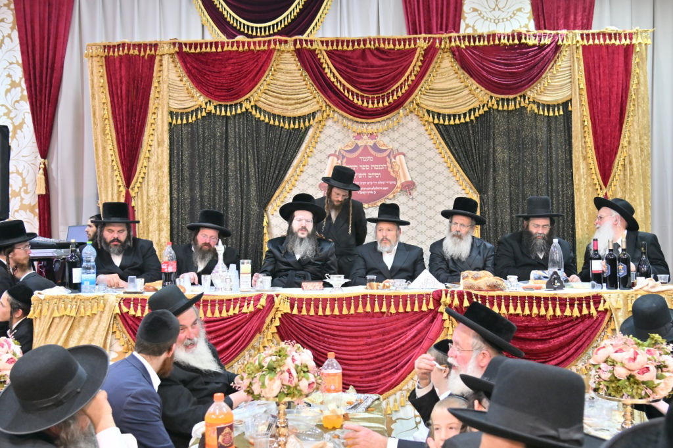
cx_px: 336
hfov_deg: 53.1
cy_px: 224
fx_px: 673
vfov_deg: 36.8
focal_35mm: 36
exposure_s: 1/125
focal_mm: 24
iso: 400
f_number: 4
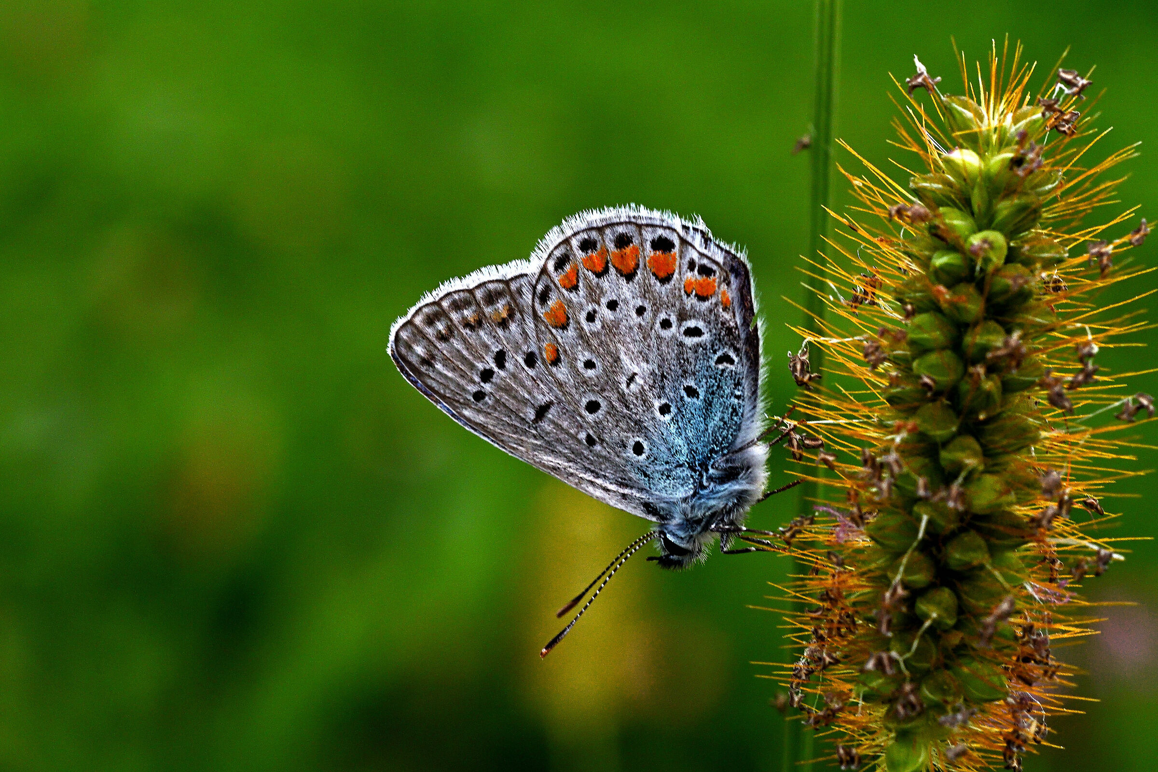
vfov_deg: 15.2
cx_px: 579
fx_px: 2895
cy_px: 386
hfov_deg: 22.6
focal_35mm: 90
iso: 800
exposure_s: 1/80
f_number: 16
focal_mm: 60
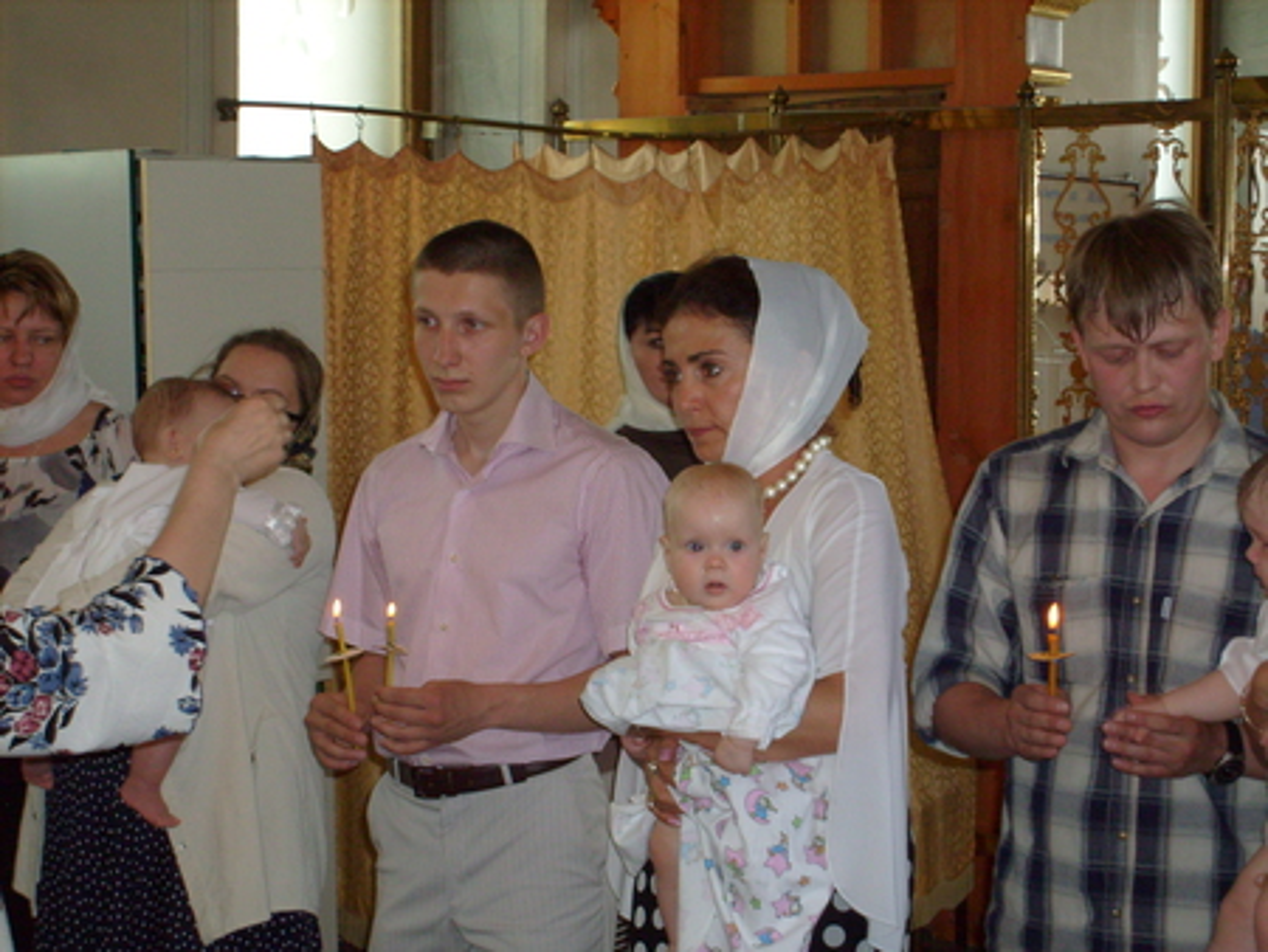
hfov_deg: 24.1
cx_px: 634
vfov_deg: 18.2
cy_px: 476
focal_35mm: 81
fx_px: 2969
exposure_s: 1/90
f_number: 4.2
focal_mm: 13.7
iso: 160
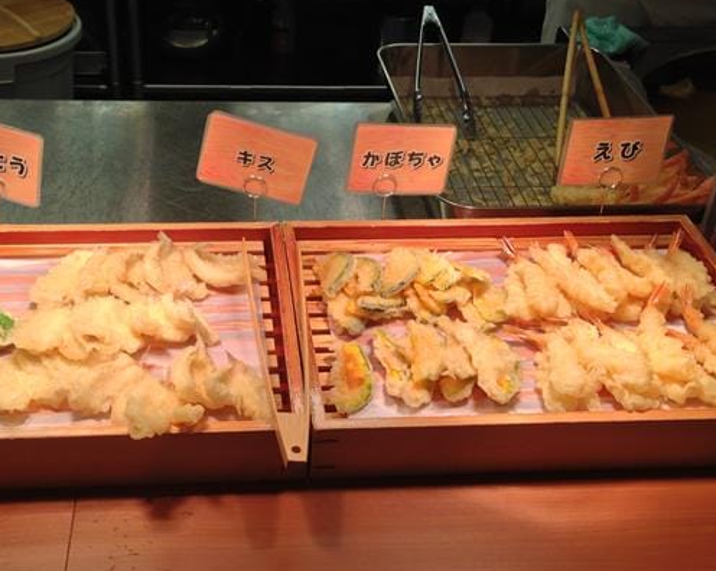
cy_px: 296
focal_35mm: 52
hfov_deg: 35.9
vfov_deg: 29.1
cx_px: 289
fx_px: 1101
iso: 50
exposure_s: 1/126
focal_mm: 4.13
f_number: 2.4
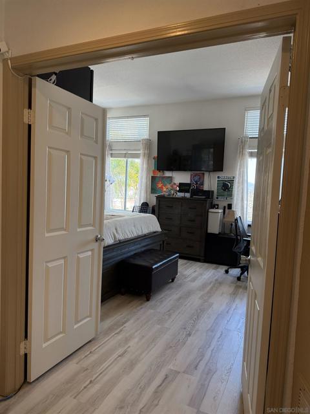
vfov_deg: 71.6
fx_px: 287
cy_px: 207
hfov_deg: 56.8
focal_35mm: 24
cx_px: 155
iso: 200
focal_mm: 6.76
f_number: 1.78
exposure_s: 1/194
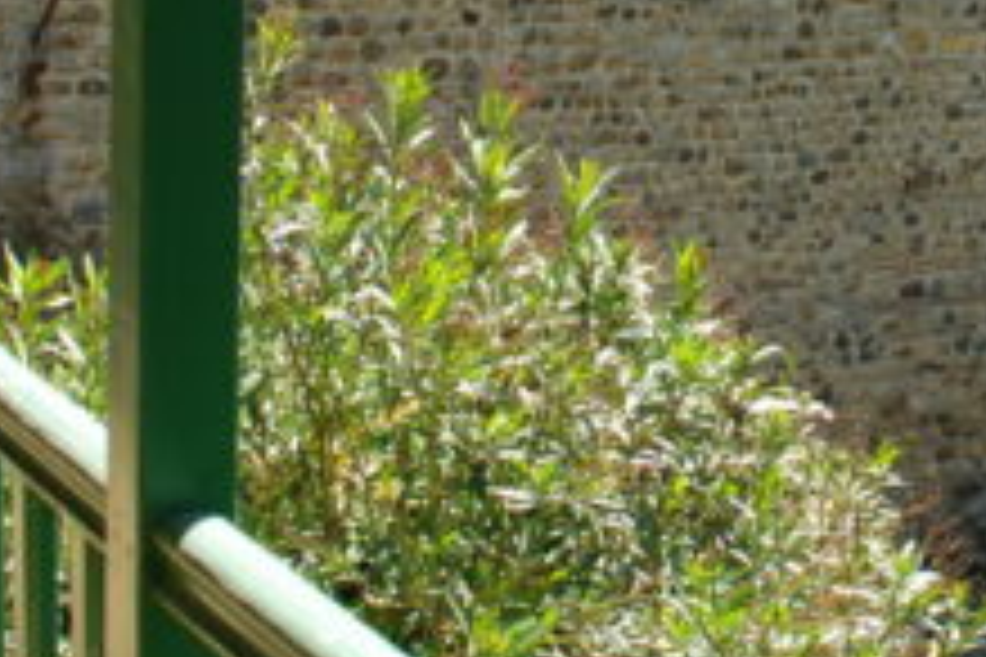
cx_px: 797
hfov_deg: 21.2
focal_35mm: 95
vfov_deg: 14.3
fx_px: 2602
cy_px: 76
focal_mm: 18
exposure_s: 1/125
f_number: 5.6
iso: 110
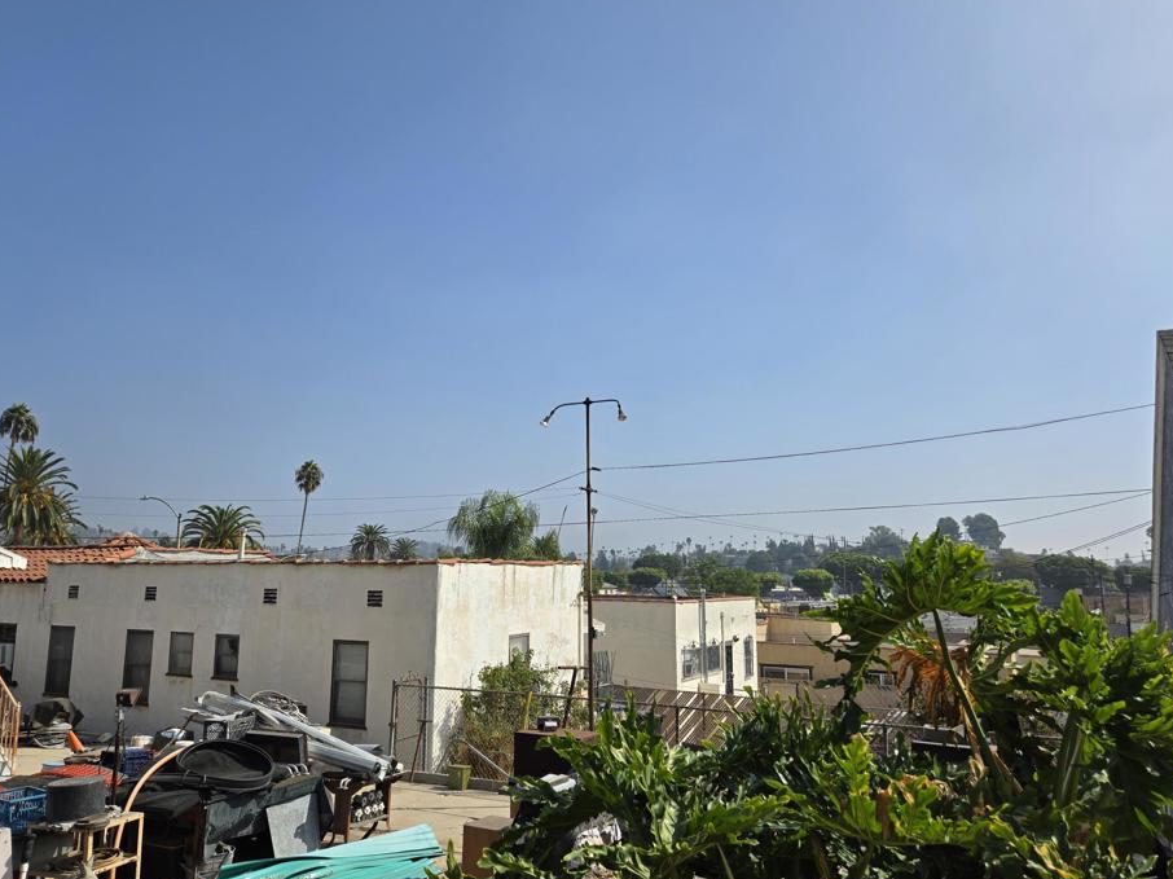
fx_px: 881
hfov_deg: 67.3
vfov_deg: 53.0
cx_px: 571
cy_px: 443
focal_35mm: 26
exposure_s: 1/2851
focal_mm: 5.4
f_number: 1.8
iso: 25
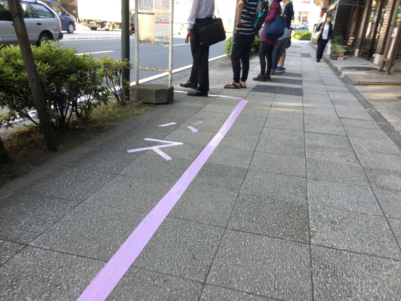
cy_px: 150
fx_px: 336
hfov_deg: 61.7
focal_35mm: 29
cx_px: 200
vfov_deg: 48.2
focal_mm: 4.15
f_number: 2.2
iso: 32
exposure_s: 1/120
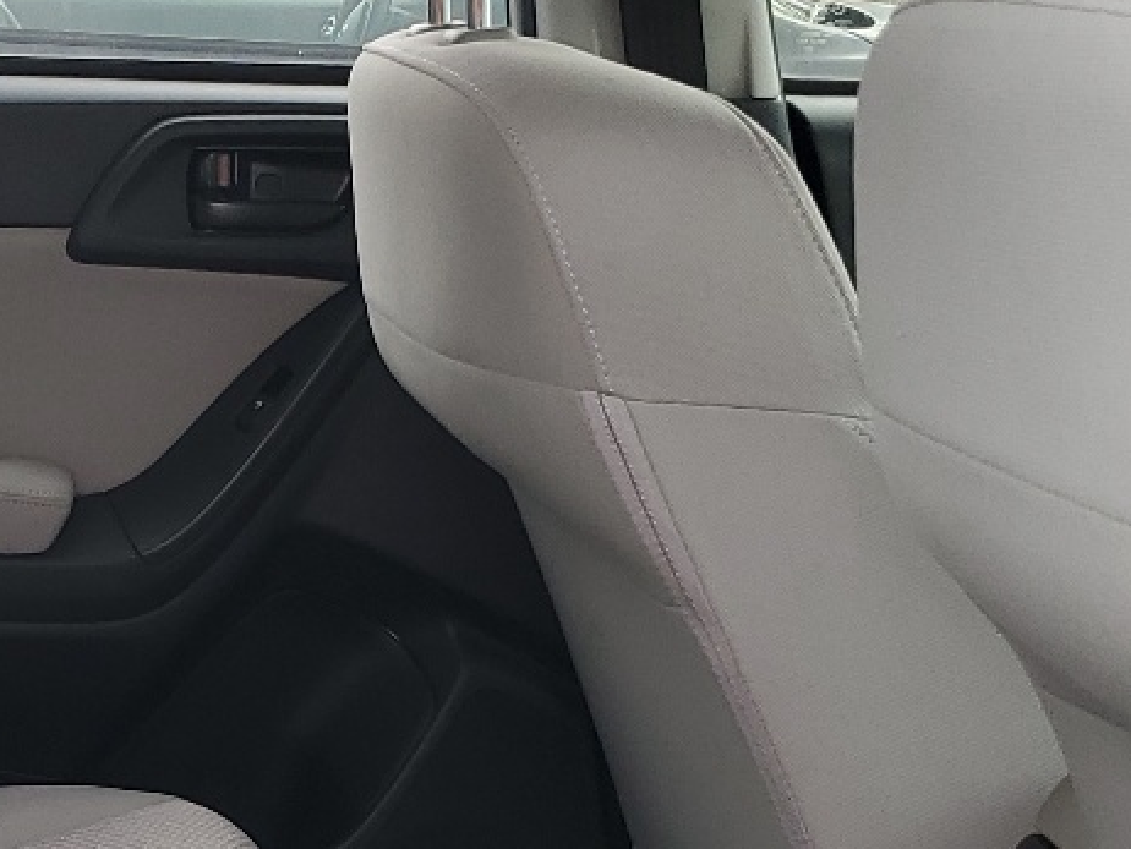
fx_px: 2942
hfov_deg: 21.2
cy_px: 712
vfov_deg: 16.3
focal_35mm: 90
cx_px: 86
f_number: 1.5
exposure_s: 1/200
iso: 50
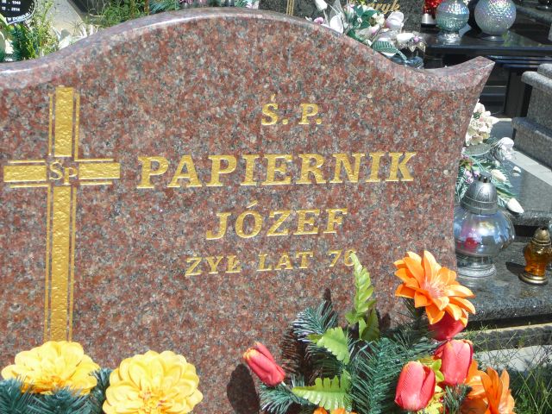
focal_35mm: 61
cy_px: 207
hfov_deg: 31.7
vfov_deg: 24.0
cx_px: 276
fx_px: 973
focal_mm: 9.1
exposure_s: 1/800
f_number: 3.6
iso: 80
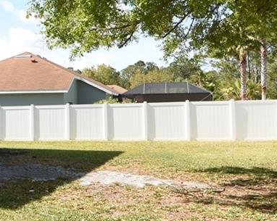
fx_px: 483
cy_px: 107
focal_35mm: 59
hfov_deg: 29.1
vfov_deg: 25.8
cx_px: -24
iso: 100
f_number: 6.3
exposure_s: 1/160
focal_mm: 10
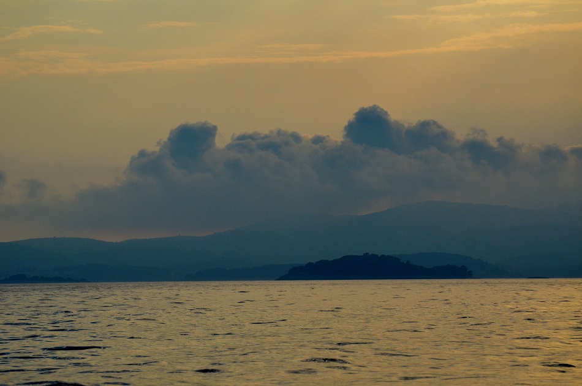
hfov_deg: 11.8
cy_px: 193
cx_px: 291
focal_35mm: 174
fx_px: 2807
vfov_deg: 7.9
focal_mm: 116
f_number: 5
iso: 640
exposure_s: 1/5000
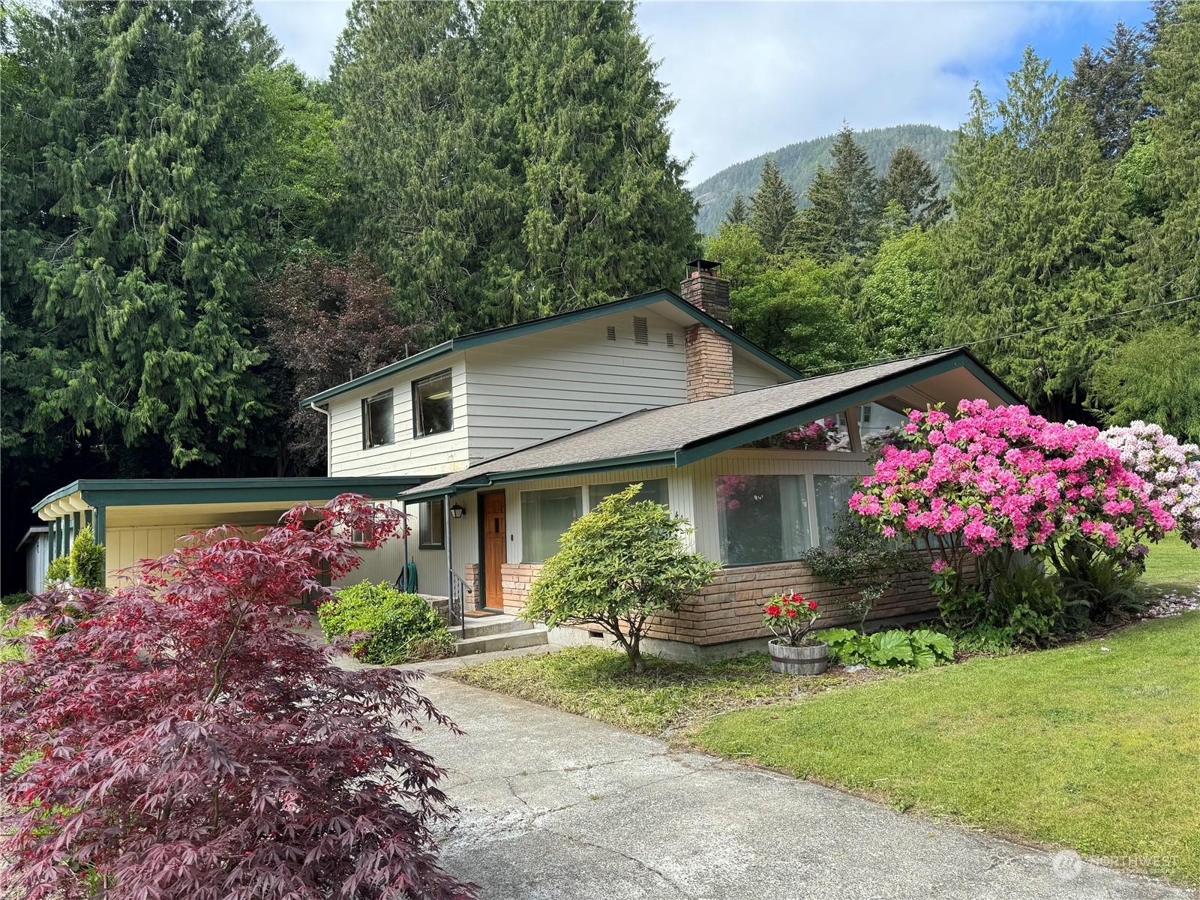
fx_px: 832
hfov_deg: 71.6
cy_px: 450
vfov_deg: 56.8
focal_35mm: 24
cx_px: 600
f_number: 1.78
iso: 80
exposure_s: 1/1488
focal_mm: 6.76
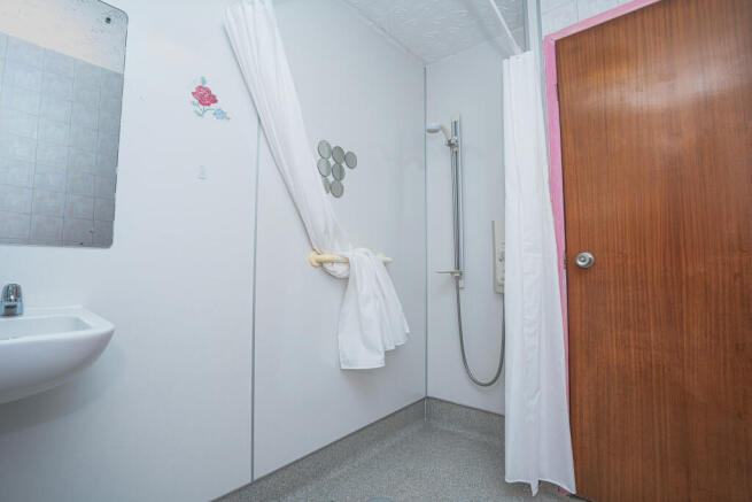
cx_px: 376
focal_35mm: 16
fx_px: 334
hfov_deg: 96.7
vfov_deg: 73.8
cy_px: 251
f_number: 9
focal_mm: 16
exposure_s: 1/60
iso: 250
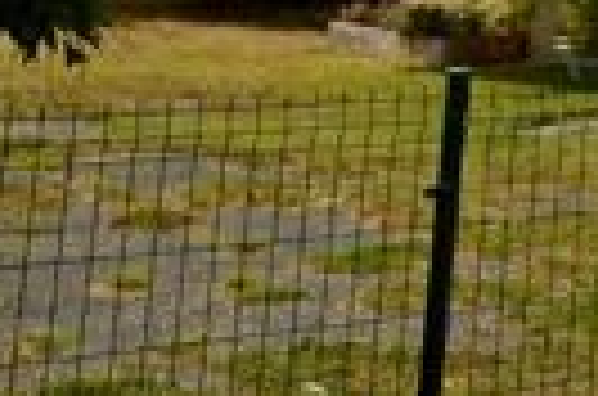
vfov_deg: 11.9
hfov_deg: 13.9
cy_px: -356
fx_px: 1718
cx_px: 1432
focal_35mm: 104
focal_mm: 13
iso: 100
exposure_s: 1/320
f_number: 9
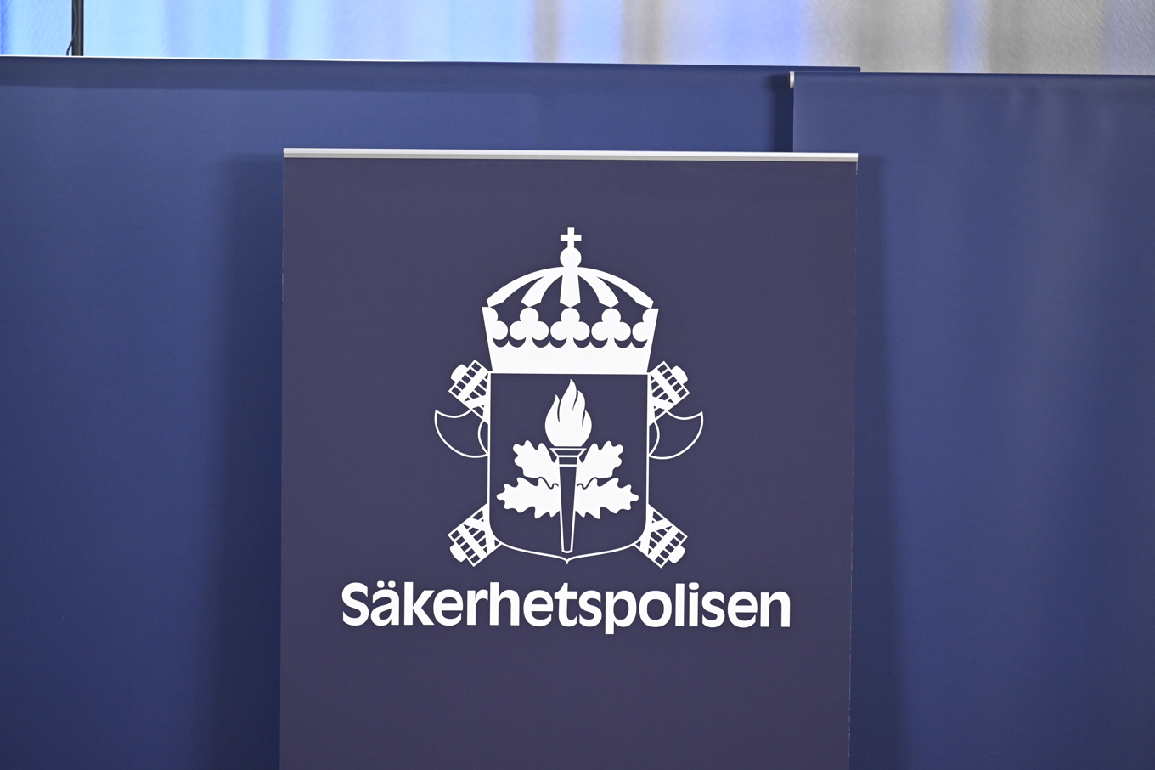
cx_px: 578
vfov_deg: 6.9
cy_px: 385
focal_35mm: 200
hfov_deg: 10.3
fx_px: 6415
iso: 2500
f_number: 3.5
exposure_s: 1/400
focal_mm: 200
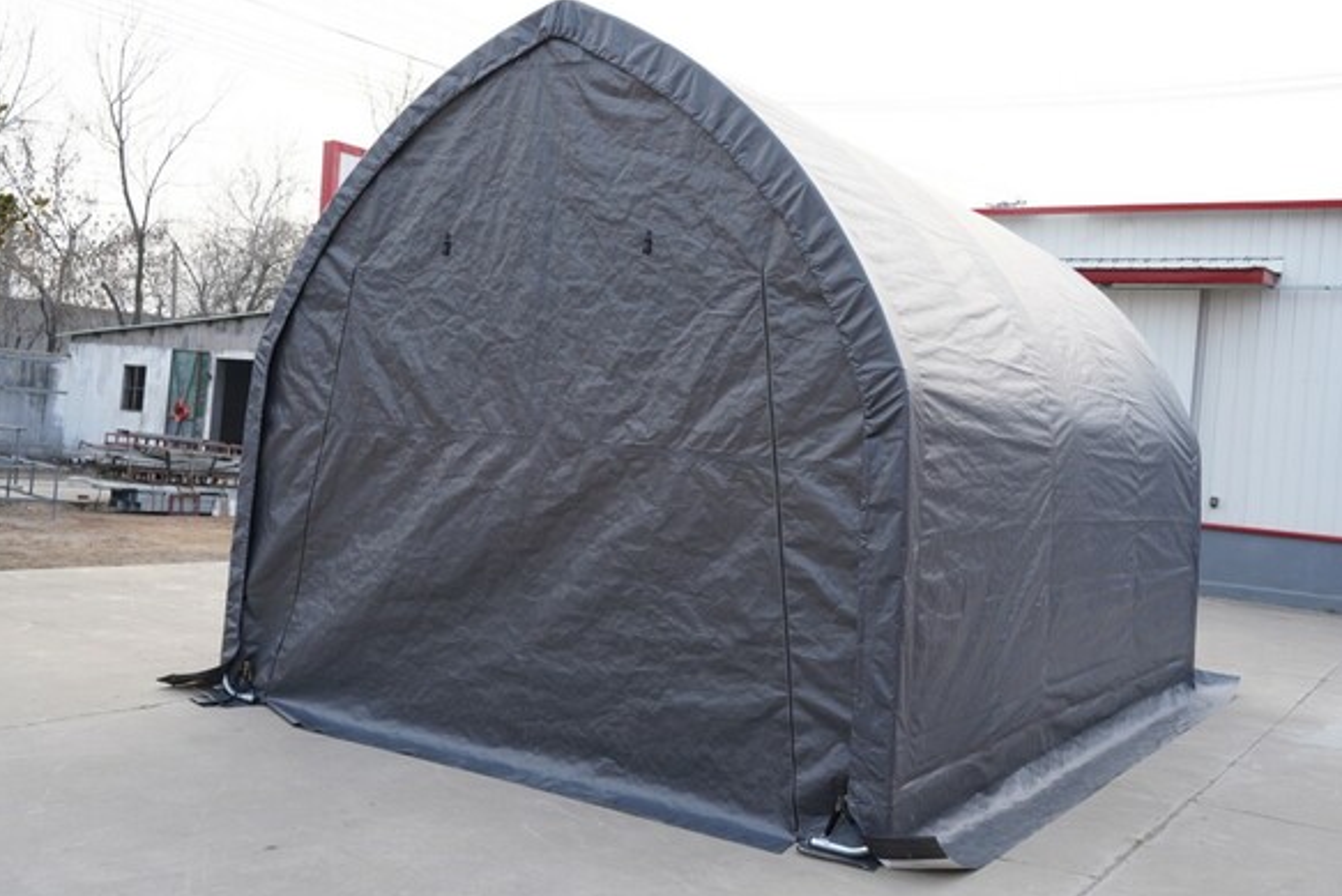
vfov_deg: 36.9
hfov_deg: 53.1
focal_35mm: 36
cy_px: 440
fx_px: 1342
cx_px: 681
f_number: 4.5
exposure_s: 1/60
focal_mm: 35
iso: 250
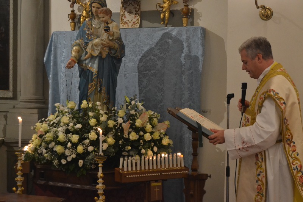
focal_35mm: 68
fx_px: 568
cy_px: 101
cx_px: 152
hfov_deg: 29.9
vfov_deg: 20.2
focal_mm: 45
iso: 2500
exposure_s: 1/60
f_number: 5.3
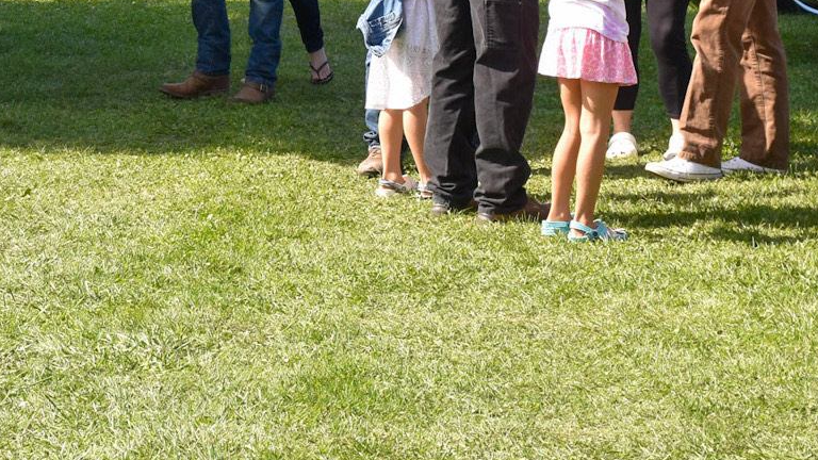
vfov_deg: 6.0
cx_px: -40
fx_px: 4360
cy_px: -221
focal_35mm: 201
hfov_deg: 10.6
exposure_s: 1/250
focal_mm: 48
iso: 200
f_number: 8
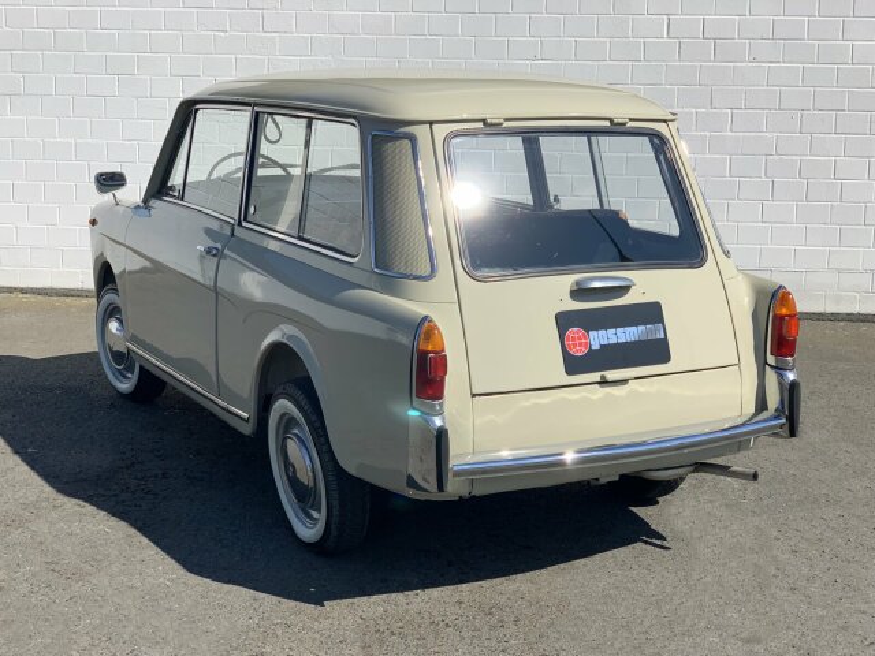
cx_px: 438
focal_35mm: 52
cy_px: 328
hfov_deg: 36.8
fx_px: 1314
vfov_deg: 28.0
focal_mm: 6
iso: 16
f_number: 2.4
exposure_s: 1/1597
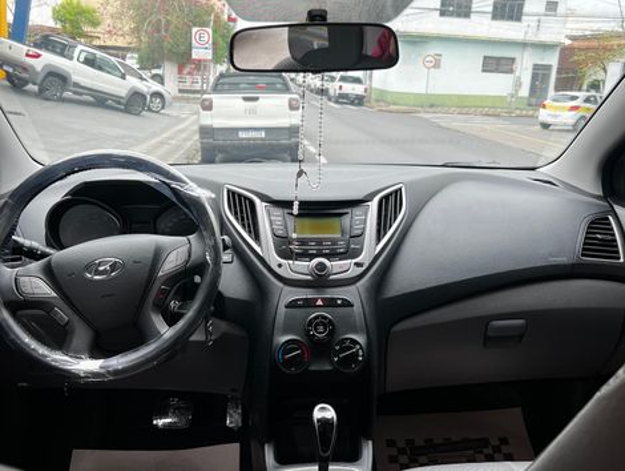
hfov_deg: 67.2
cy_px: 236
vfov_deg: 53.2
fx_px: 470
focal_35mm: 26
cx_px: 312
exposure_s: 1/121
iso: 40
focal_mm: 5.7
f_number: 1.5
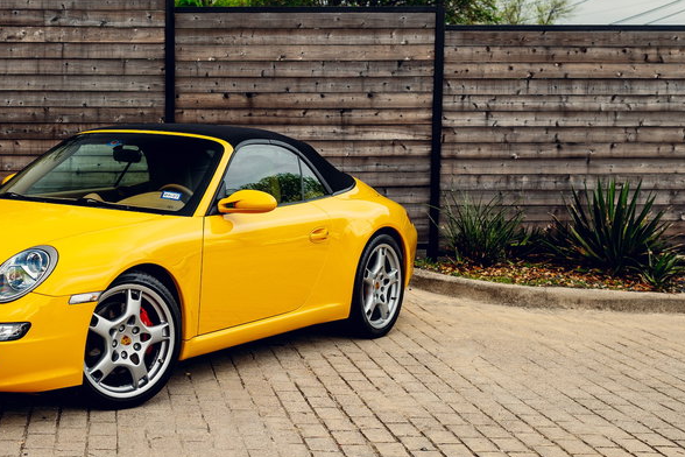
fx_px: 1161
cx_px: 119
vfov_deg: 22.3
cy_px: 254
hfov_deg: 31.9
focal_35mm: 61
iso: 100
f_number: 3.5
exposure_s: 1/200
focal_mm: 35
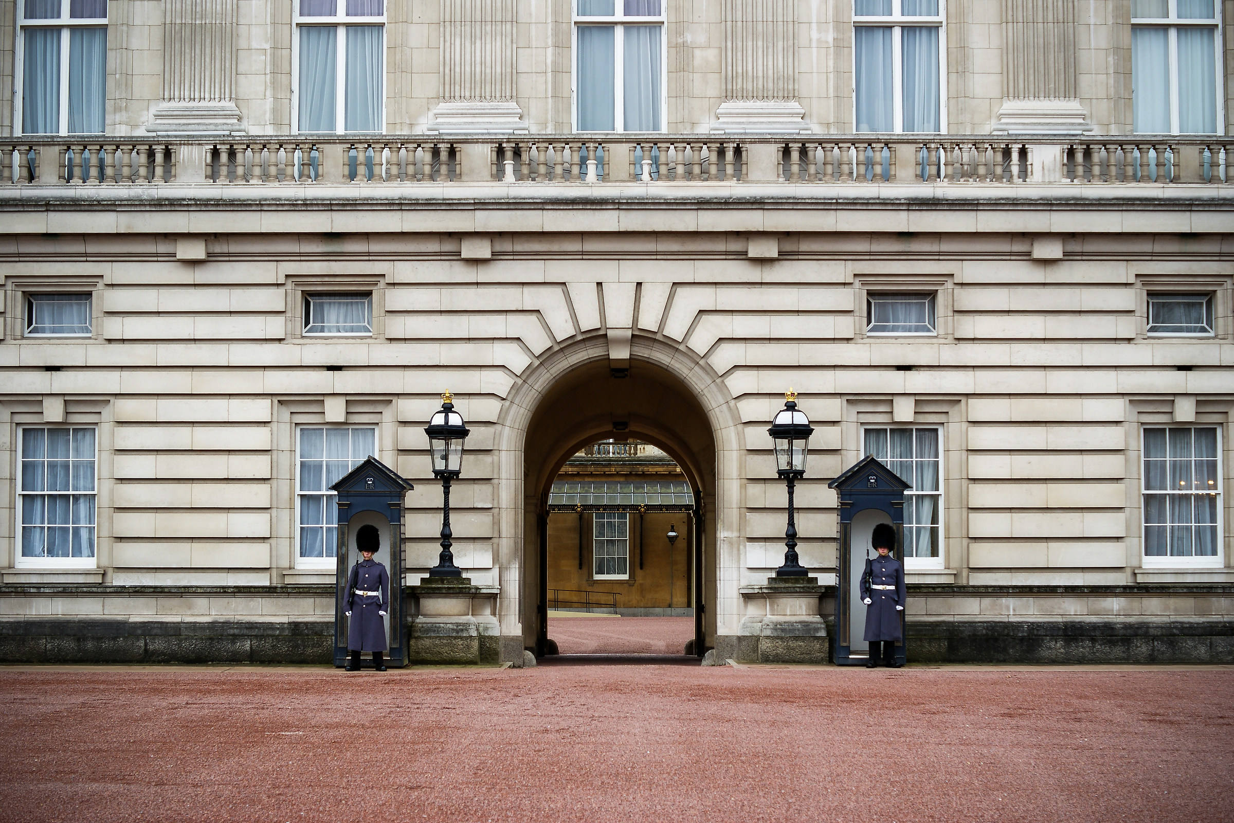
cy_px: 412
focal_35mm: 75
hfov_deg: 27.0
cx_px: 617
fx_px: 2571
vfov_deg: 18.2
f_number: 4.5
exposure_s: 1/125
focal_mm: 50
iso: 100
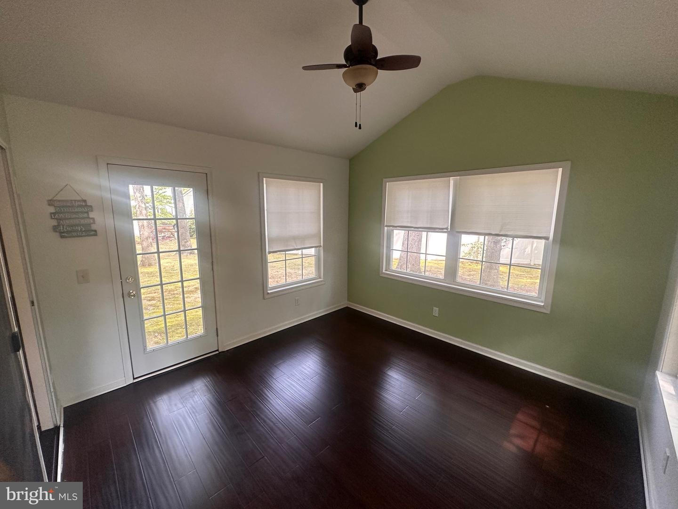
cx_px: 339
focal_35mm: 14
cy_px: 254
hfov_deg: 102.1
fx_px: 274
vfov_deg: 85.7
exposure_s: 1/120
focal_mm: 2.22
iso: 200
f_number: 2.2
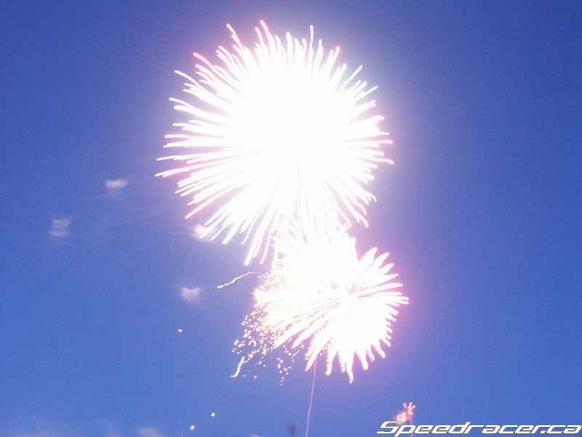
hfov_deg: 30.7
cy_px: 218
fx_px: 1059
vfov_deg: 23.3
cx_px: 291
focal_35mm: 63
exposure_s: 4
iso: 400
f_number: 3.5
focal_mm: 15.63
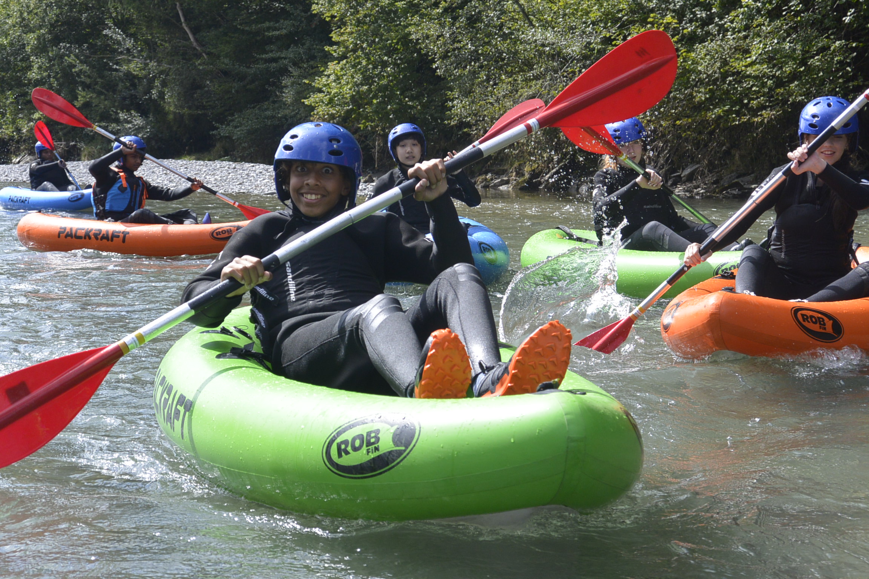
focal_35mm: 69
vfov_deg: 19.7
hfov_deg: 29.2
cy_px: 290
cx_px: 434
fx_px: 1665
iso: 160
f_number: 5.6
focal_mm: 25.8
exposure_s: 1/500
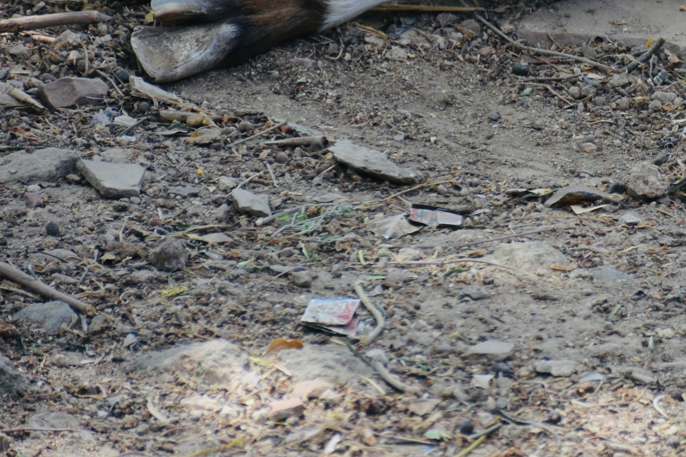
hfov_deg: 4.7
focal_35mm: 434
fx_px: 8276
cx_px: 933
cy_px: -158
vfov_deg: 3.2
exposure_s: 1/320
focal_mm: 105
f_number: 5.6
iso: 400
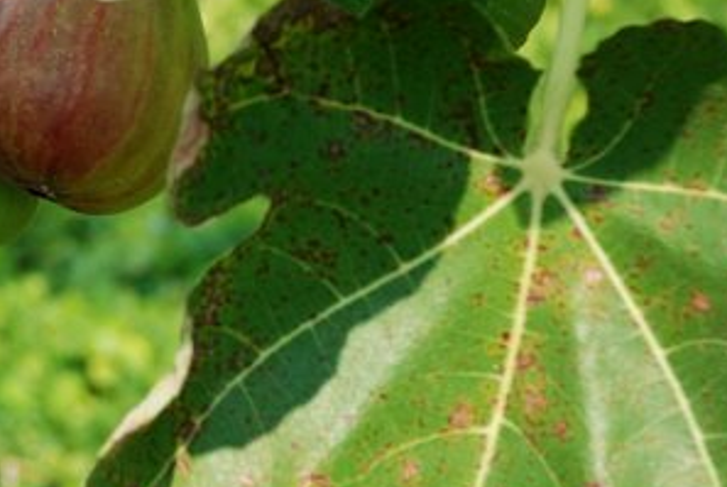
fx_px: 5723
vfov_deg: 4.9
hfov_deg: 7.2
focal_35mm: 283
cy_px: 120
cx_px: -218
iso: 100
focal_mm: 70
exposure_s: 1/80
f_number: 5.6
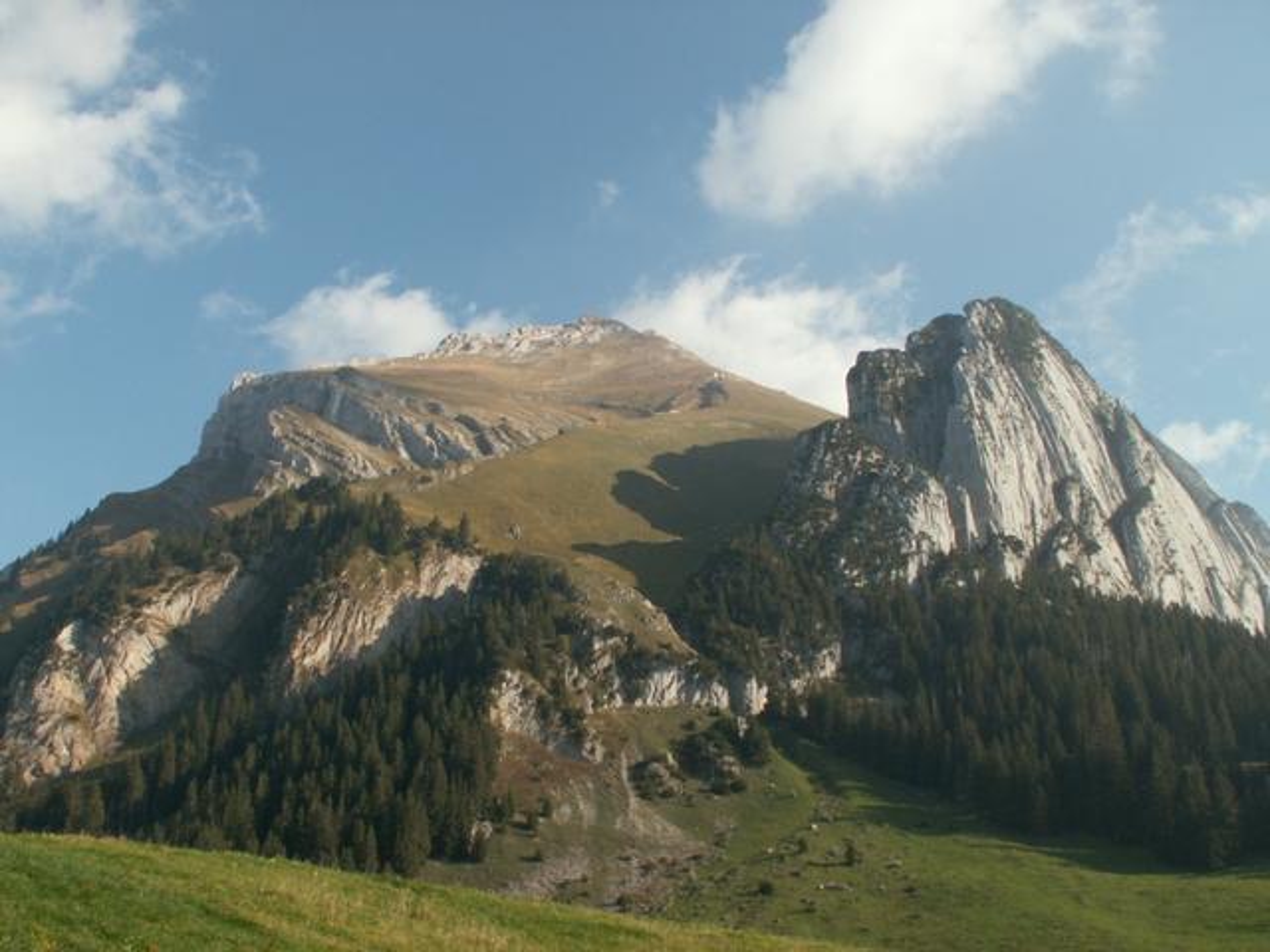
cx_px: 635
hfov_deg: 52.6
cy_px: 476
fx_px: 1284
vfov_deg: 40.7
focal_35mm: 35
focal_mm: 5.86
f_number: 5.6
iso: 50
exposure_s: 1/200
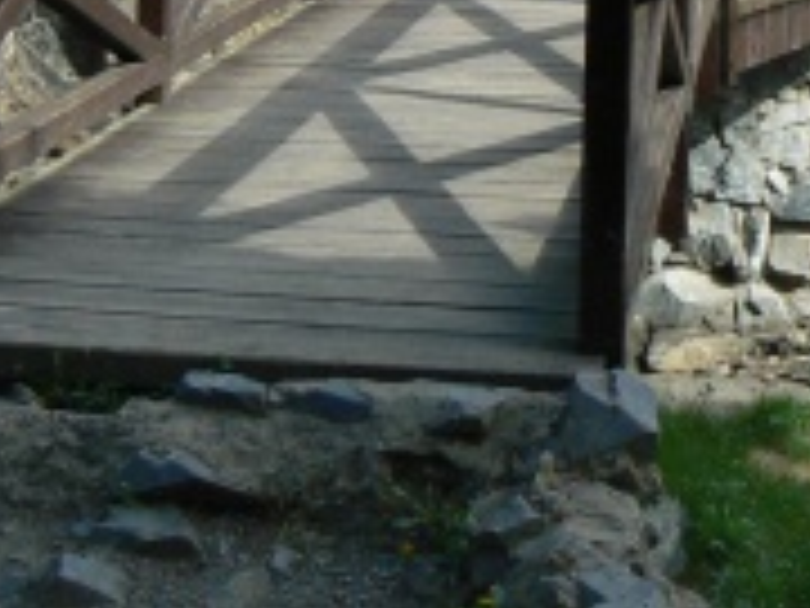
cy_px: -232
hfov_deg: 19.5
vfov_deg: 14.1
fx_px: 2340
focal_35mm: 100
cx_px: 567
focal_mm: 6
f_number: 6.3
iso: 100
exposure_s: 1/160
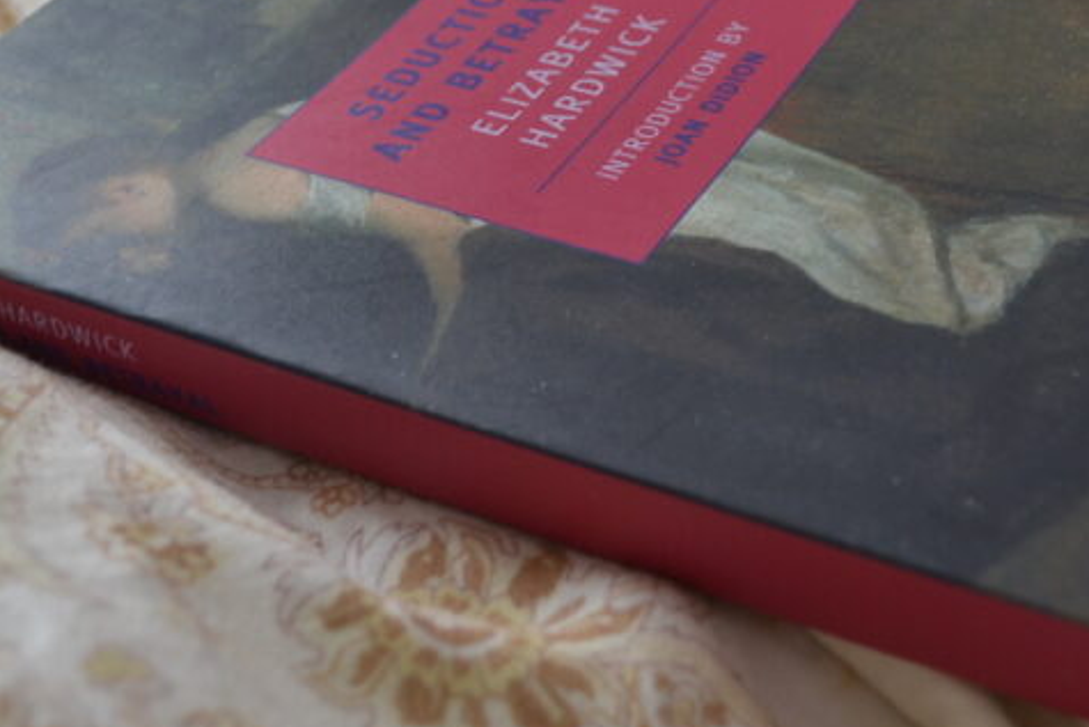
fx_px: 2542
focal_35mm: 84
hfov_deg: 24.2
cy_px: 95
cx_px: 585
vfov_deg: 16.1
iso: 400
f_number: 4.2
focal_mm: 26
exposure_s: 1/15
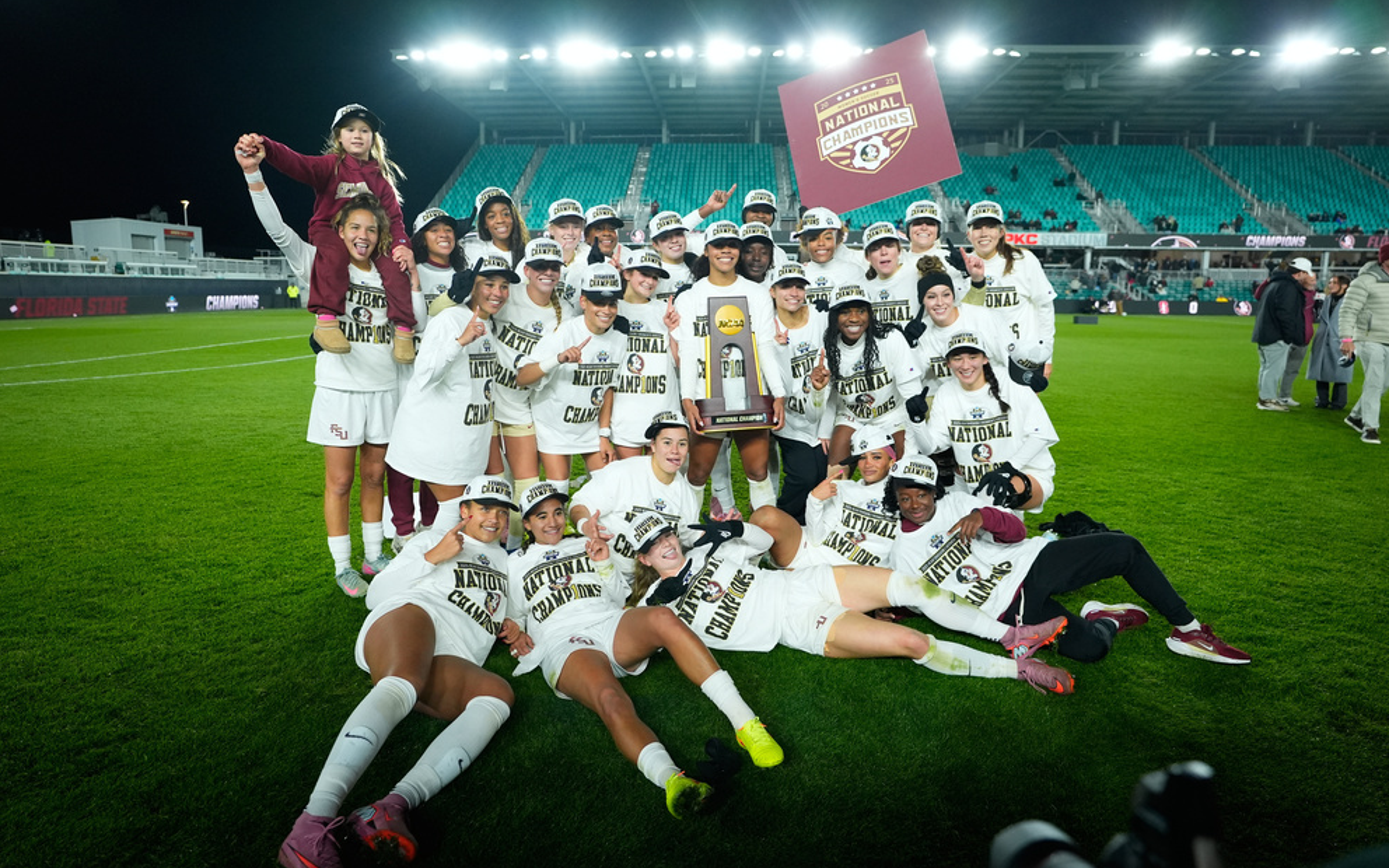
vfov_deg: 59.5
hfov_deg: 85.1
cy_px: 393
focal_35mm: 20
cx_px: 702
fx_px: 757
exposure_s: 1/1600
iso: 2500
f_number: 2.8
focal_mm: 19
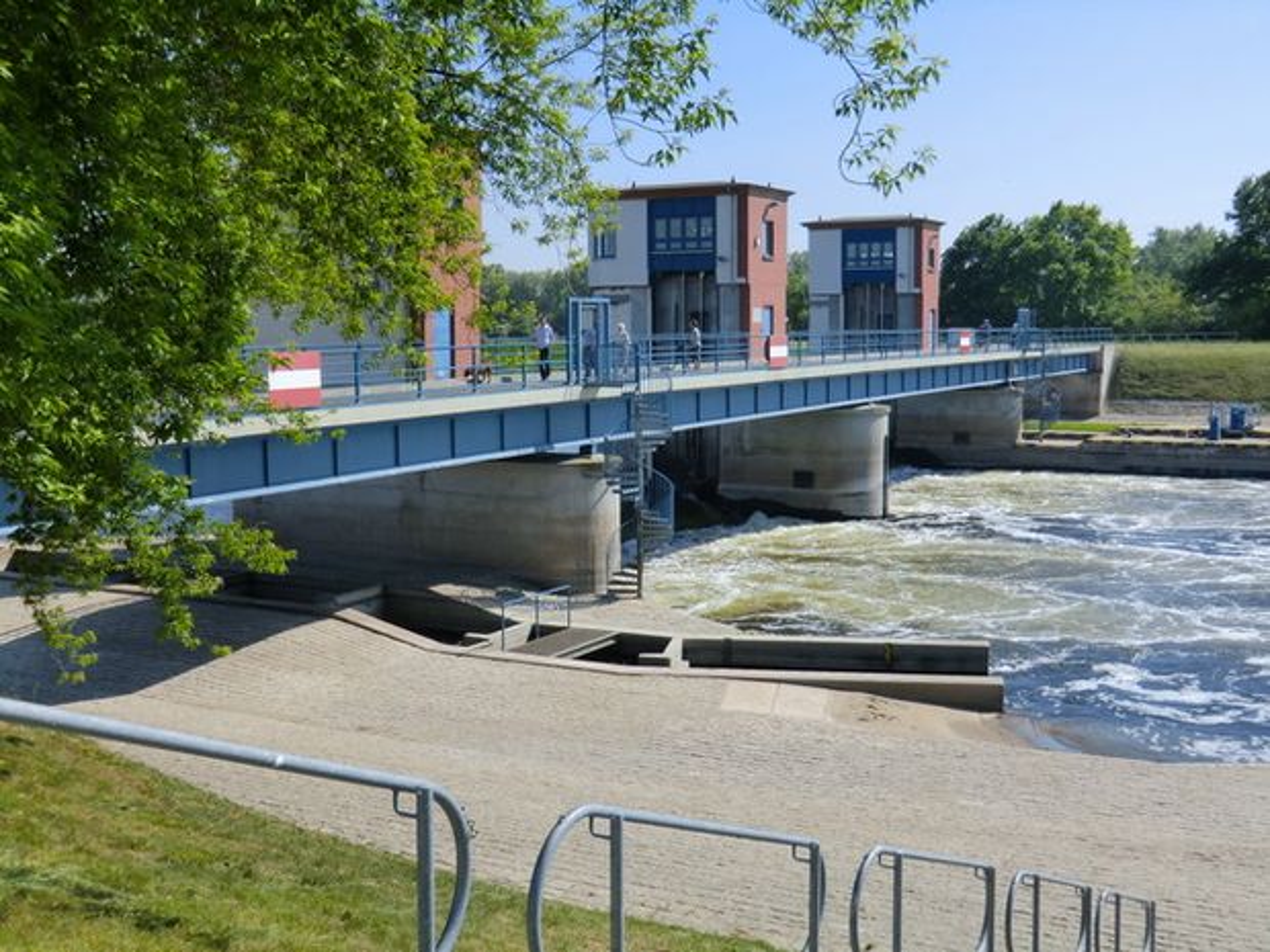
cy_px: 476
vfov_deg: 36.0
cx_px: 635
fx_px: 1468
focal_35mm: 40
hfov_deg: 46.8
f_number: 3.8
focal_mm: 7.1
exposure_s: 1/800
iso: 64
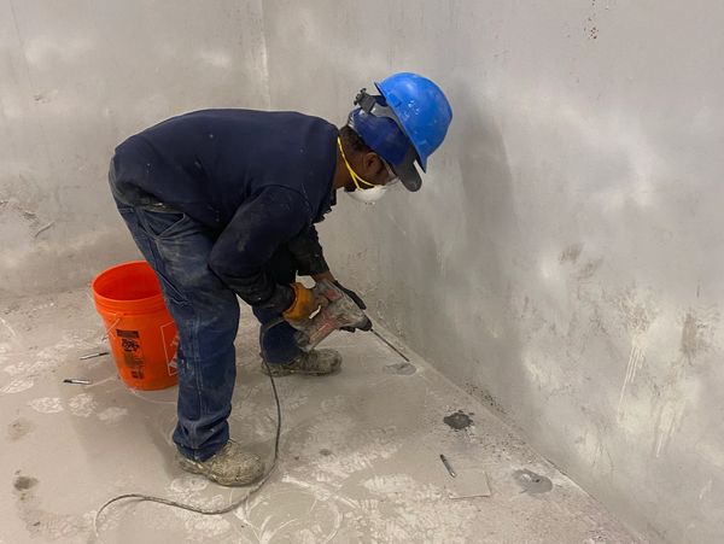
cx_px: 362
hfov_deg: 67.3
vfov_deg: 53.1
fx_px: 544
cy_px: 272
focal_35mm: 26
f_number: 1.8
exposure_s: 1/60
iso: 250
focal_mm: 4.25
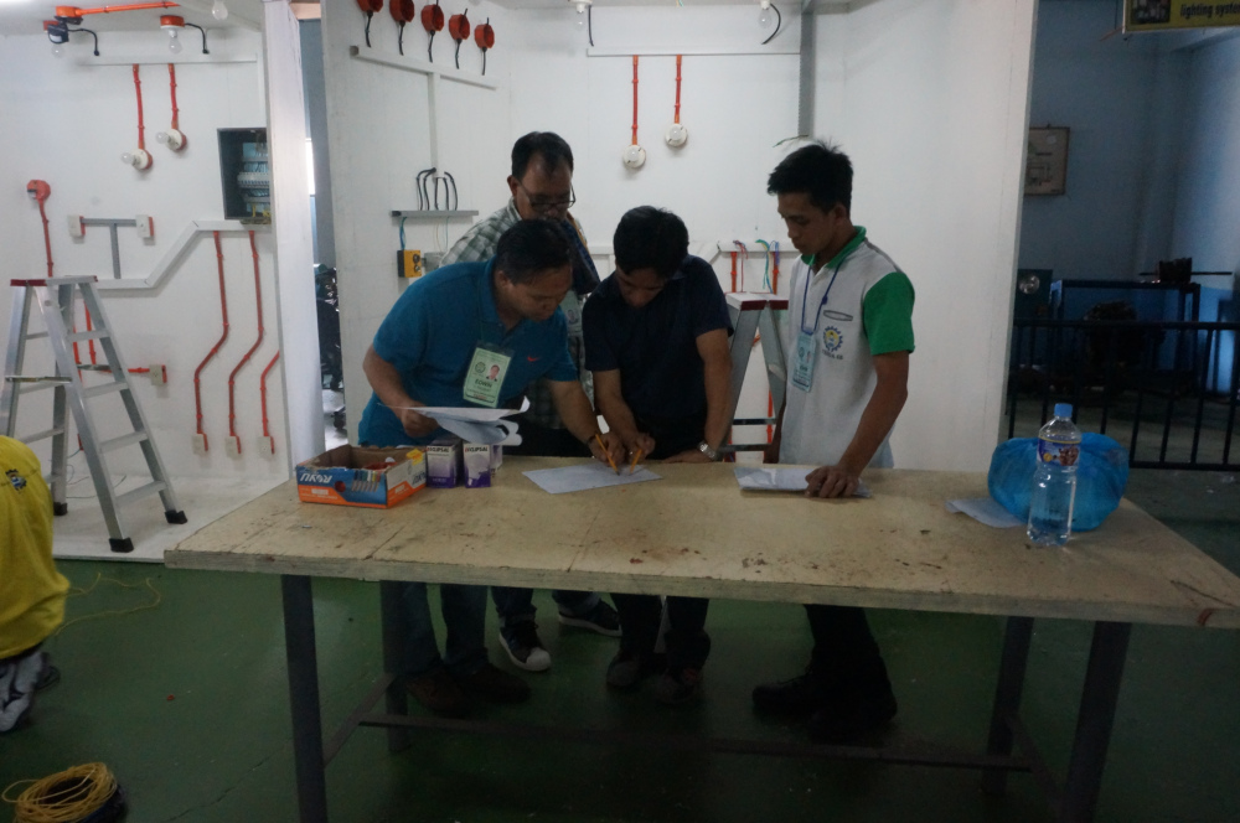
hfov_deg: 70.5
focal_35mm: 26
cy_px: 412
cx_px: 620
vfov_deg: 50.3
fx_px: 877
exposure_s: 1/5
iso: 3200
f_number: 22
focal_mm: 17
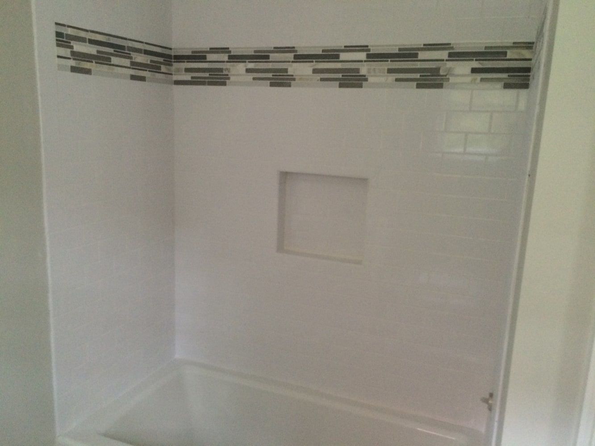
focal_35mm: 29
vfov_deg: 48.2
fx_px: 499
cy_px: 223
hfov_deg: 61.7
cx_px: 298
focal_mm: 4.15
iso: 320
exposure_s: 1/20
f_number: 2.2
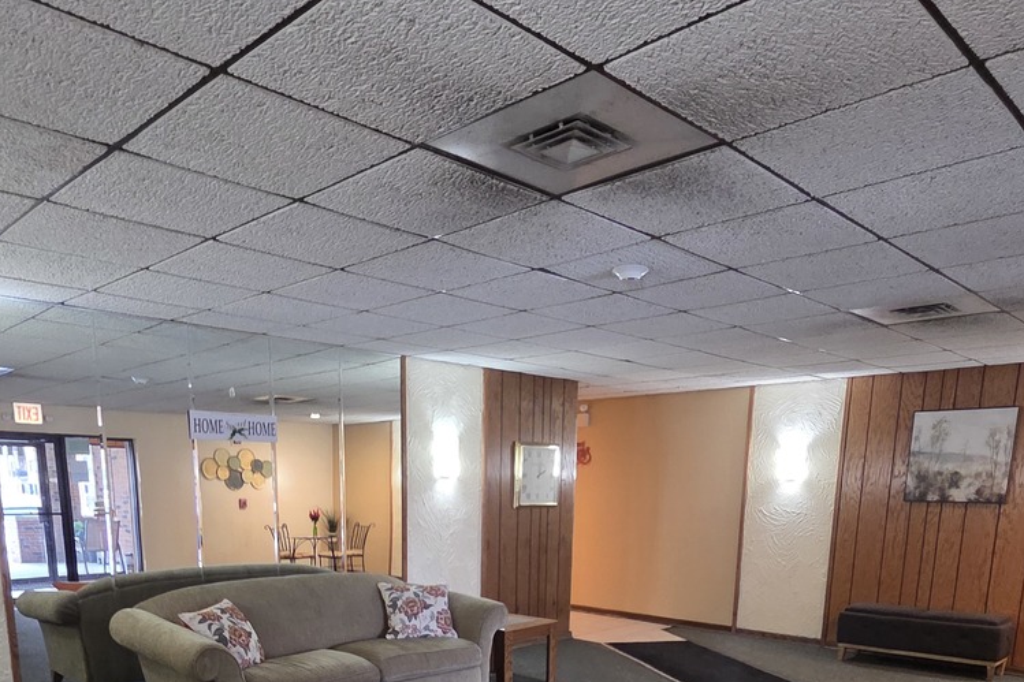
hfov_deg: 69.2
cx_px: 459
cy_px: 661
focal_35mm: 26
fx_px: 739
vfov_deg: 43.4
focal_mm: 2.2
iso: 1250
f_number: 2.2
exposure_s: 1/60
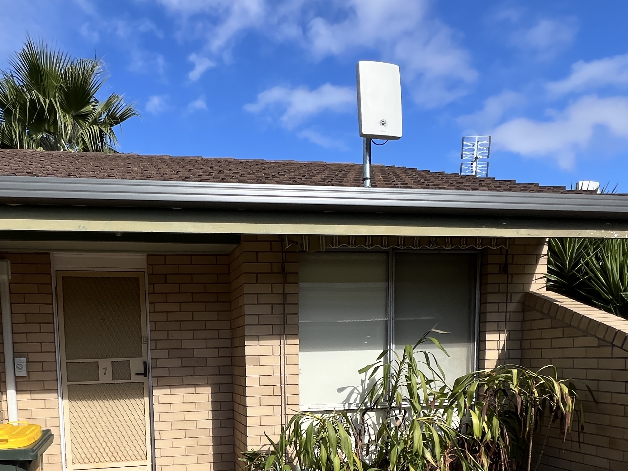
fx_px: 472
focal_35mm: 26
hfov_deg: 65.9
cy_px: 408
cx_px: 222
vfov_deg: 48.4
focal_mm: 1.57
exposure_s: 1/1155
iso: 32
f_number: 1.8
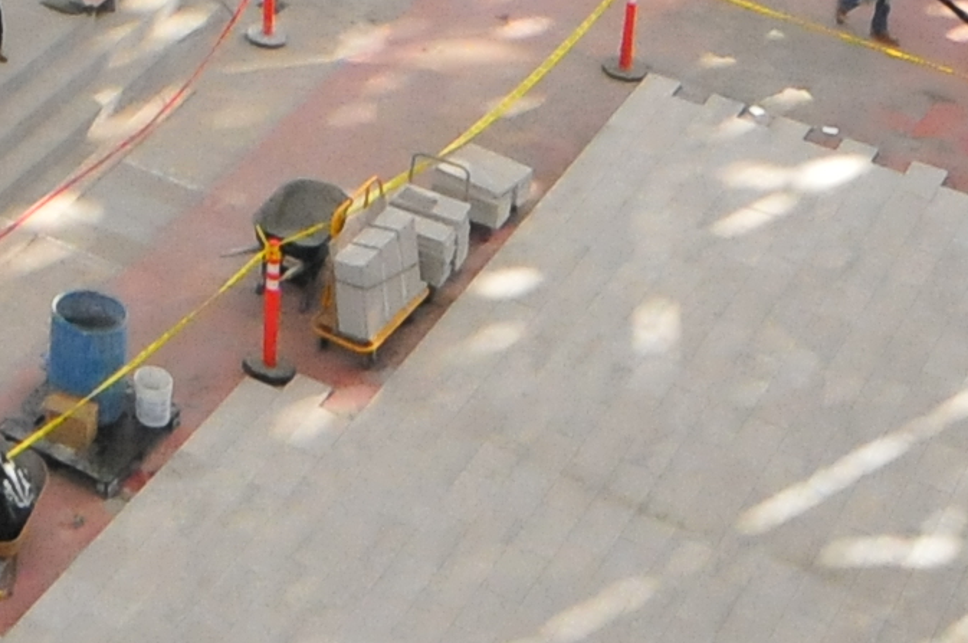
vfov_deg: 10.2
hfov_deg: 17.5
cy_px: -1161
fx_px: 2825
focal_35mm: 105
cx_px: -486
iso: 1600
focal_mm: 11
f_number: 5
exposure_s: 1/50
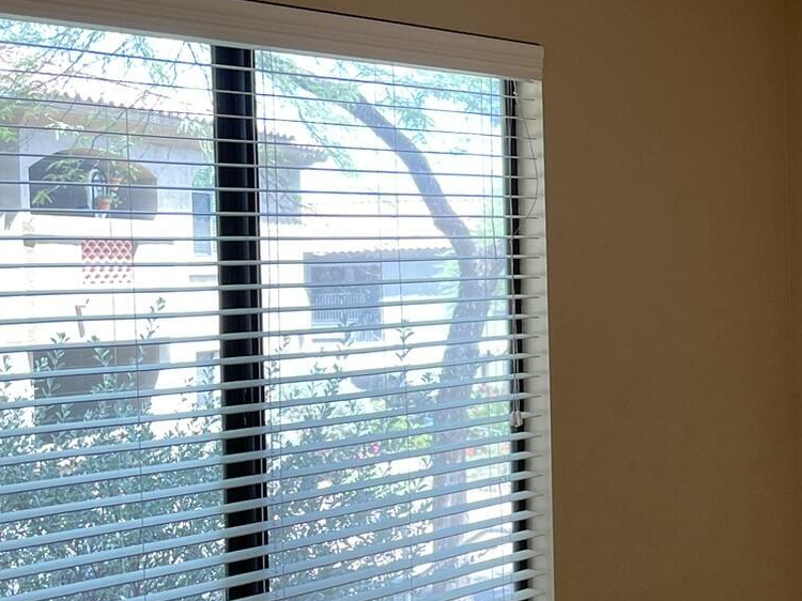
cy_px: 255
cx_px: 862
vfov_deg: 20.7
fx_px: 1644
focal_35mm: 71
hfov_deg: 25.6
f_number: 1.6
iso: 80
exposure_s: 1/120
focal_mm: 4.2
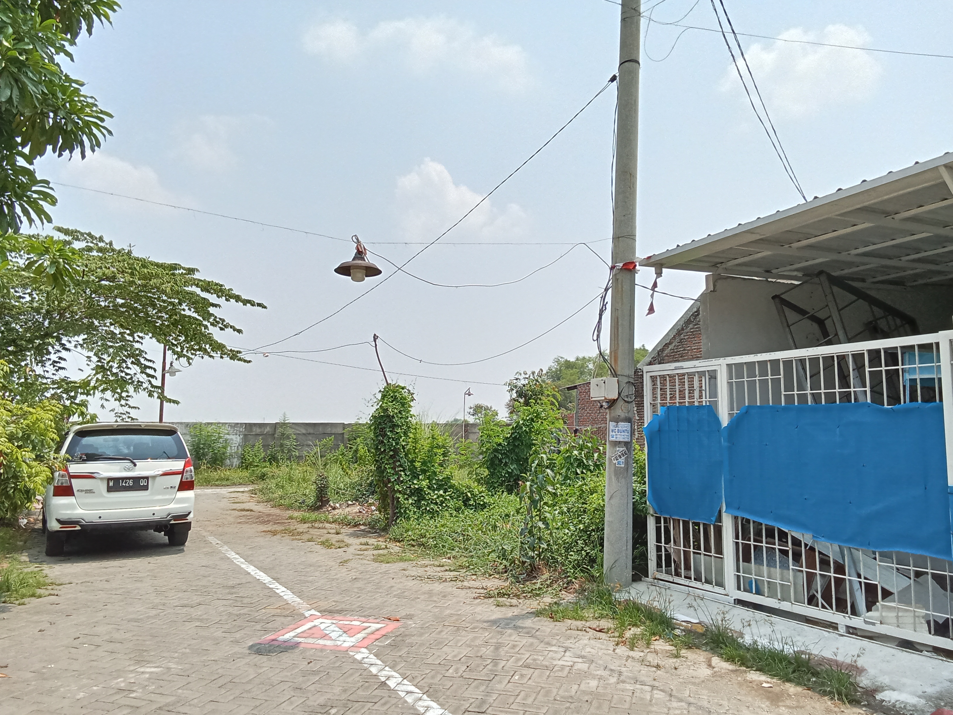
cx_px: 476
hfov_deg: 65.3
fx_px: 743
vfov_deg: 51.4
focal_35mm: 27
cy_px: 358
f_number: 2
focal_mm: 2.79
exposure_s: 1/2024
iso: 100
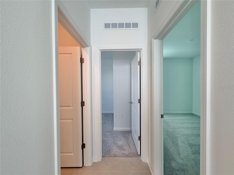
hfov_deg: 102.1
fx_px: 95
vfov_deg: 85.7
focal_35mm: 14
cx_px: 117
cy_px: 88
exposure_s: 1/120
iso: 125
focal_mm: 2.22
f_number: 2.2
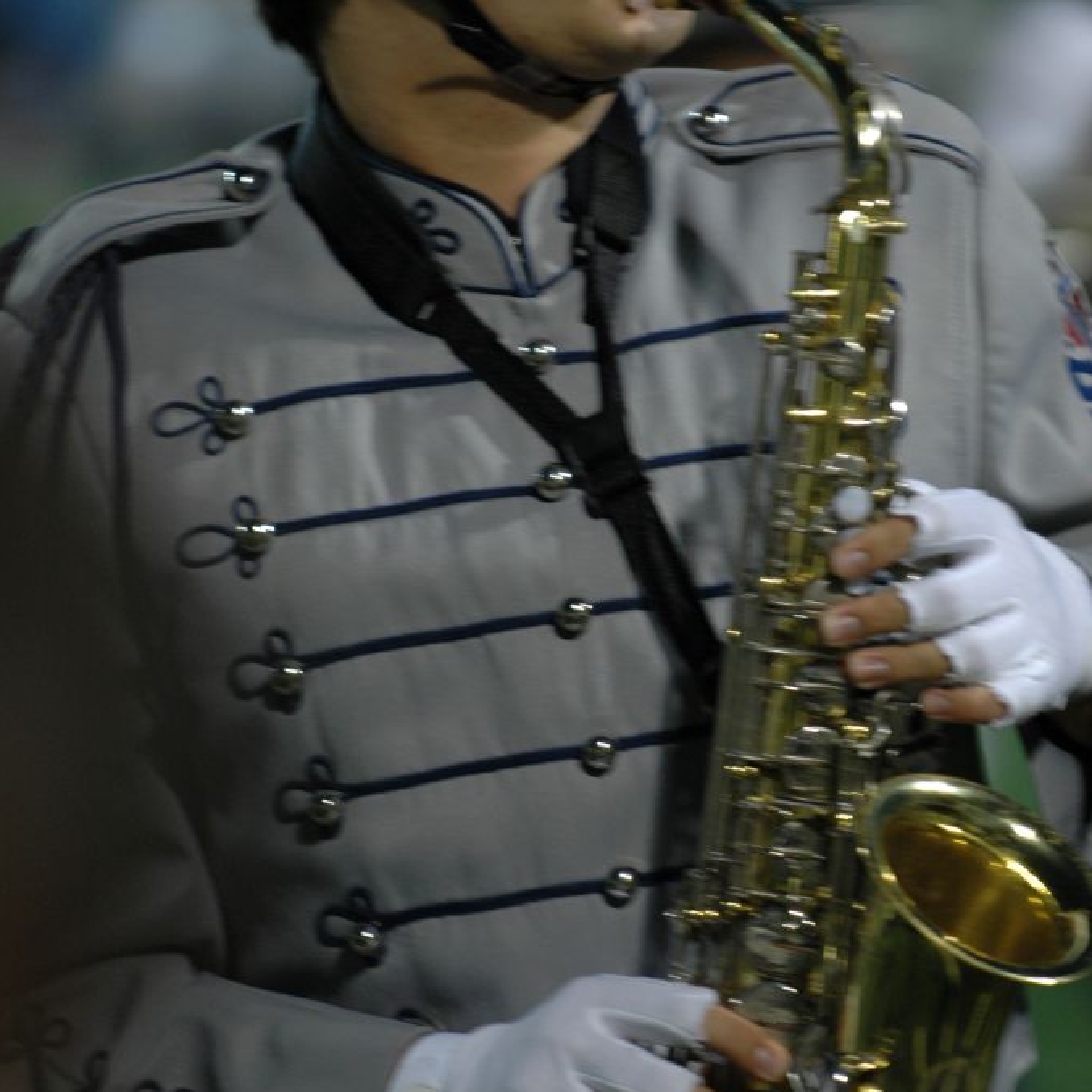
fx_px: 13741
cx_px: 545
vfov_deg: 4.6
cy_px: 405
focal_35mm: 385
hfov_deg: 4.6
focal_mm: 200
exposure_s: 1/60
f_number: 2.8
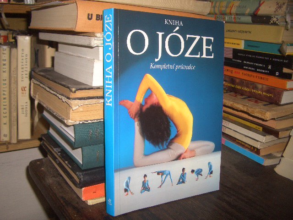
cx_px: 146
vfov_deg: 40.7
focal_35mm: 35
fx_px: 296
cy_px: 110
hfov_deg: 52.6
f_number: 2.6
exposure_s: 1/60
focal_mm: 5.8
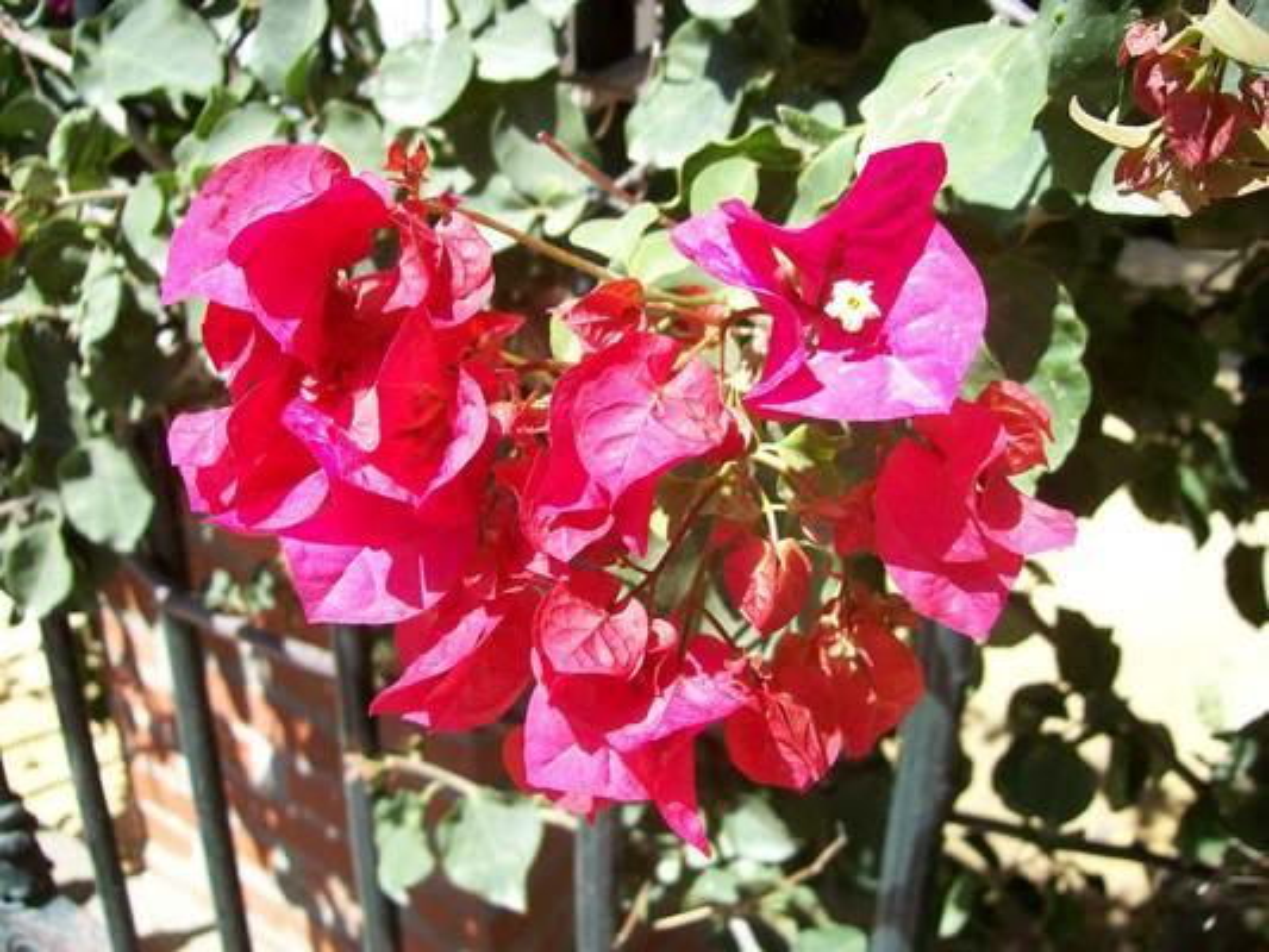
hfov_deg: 51.3
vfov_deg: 39.7
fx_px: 1320
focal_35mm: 36
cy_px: 476
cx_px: 634
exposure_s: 1/831
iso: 80
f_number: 2.7
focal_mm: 6
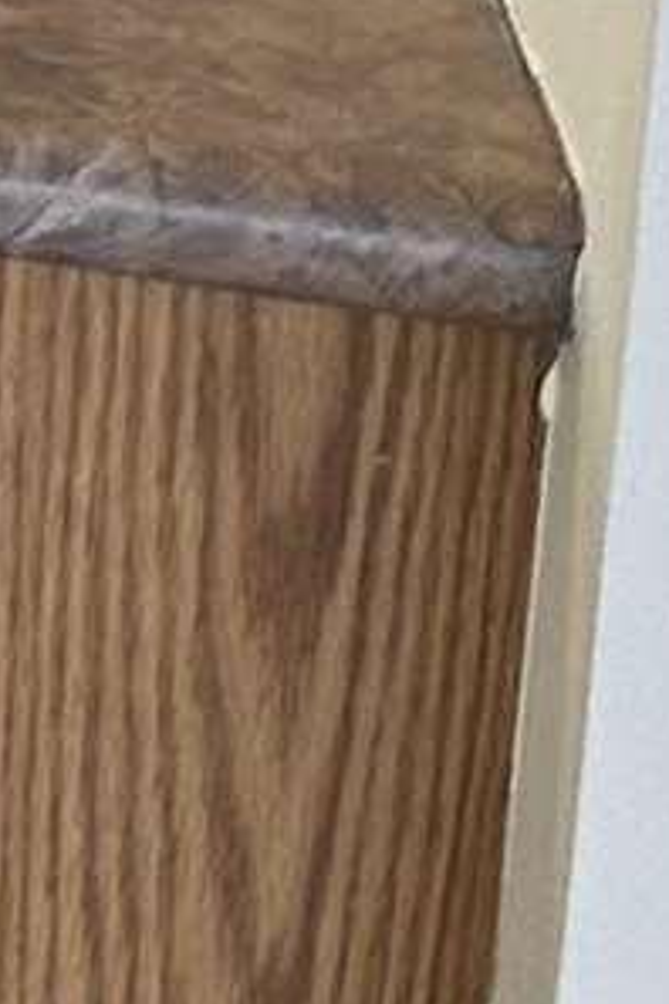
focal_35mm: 258
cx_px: -4041
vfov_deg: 7.3
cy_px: -1721
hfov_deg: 3.9
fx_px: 7191
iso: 100
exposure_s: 1/125
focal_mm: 6.86
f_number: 1.78
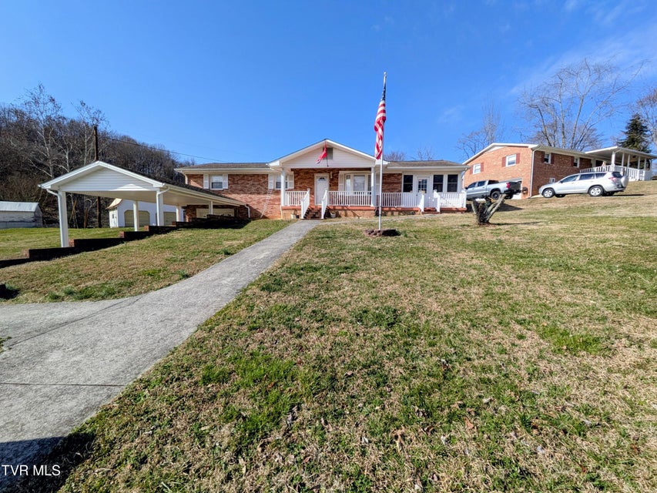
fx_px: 266
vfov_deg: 85.7
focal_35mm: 14
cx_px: 328
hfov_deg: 102.1
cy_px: 246
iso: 58
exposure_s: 1/1887
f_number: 2.2
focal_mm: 1.85
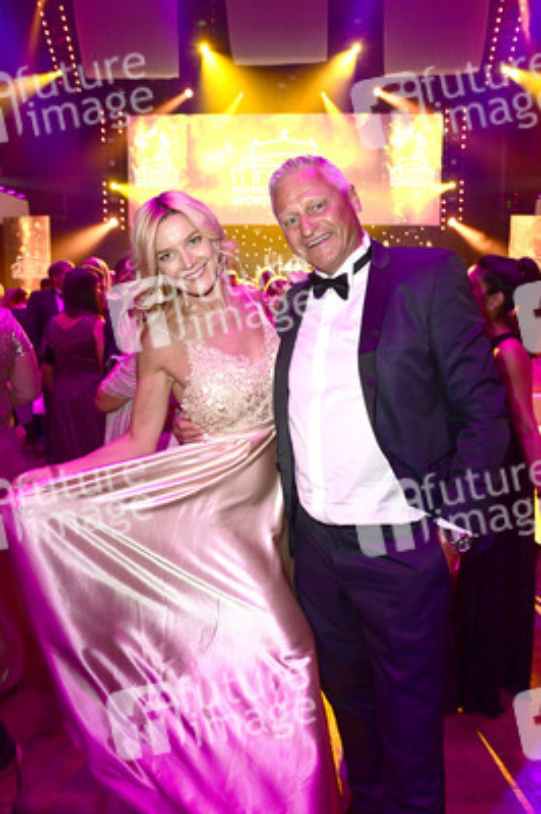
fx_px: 542
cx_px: 270
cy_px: 407
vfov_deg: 73.8
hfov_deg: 53.1
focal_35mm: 24
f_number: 5
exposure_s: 1/50
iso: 2500
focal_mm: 24
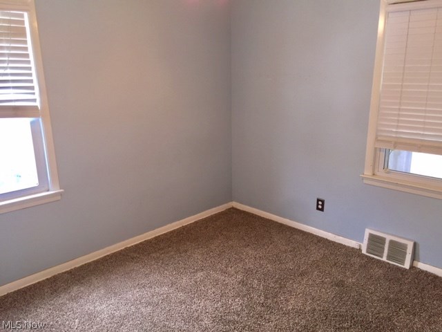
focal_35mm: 29
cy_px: 166
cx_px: 221
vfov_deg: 48.2
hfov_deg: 61.7
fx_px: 370
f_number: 2.2
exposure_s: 1/30
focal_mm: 4.15
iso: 64
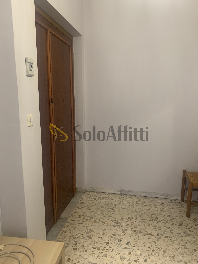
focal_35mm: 26
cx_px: 99
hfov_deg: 53.1
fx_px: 198
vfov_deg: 67.3
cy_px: 132
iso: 320
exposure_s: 1/33
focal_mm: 4.25
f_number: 1.8
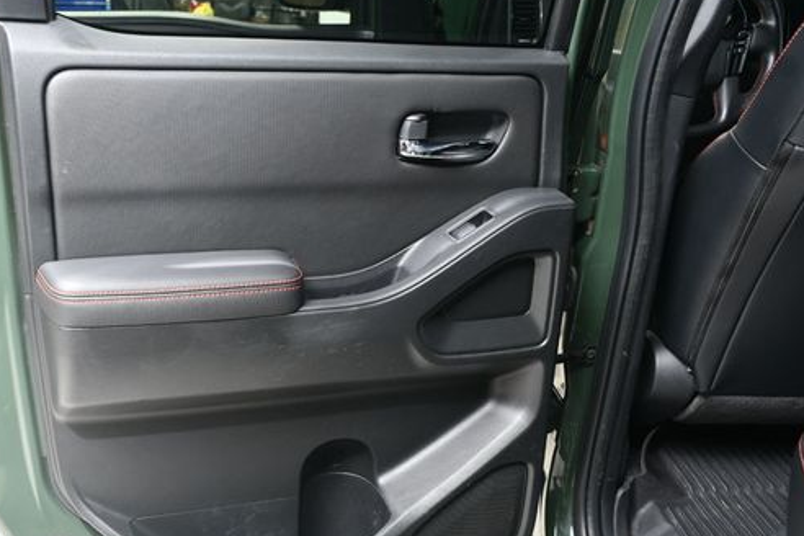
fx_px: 871
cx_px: 294
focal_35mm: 39
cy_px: 325
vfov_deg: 34.1
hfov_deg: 49.0
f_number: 5
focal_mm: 20
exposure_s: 1/160
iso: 100
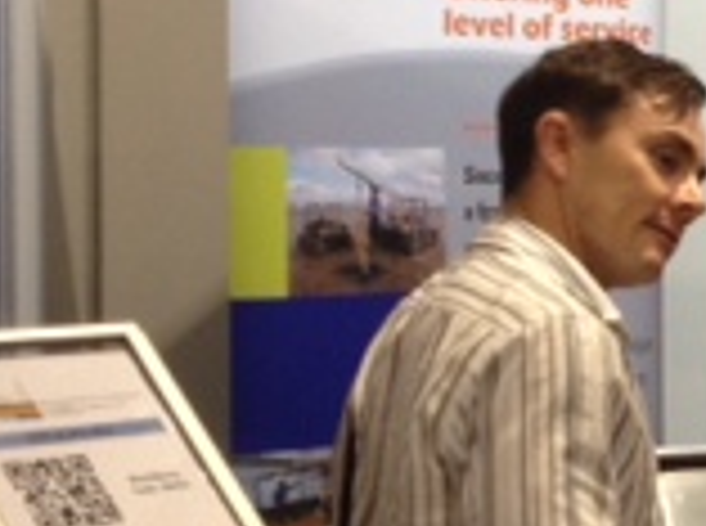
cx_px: 1124
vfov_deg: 10.3
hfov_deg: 12.9
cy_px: 274
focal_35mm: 143
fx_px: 2910
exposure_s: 1/20
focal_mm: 4.28
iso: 160
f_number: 2.4
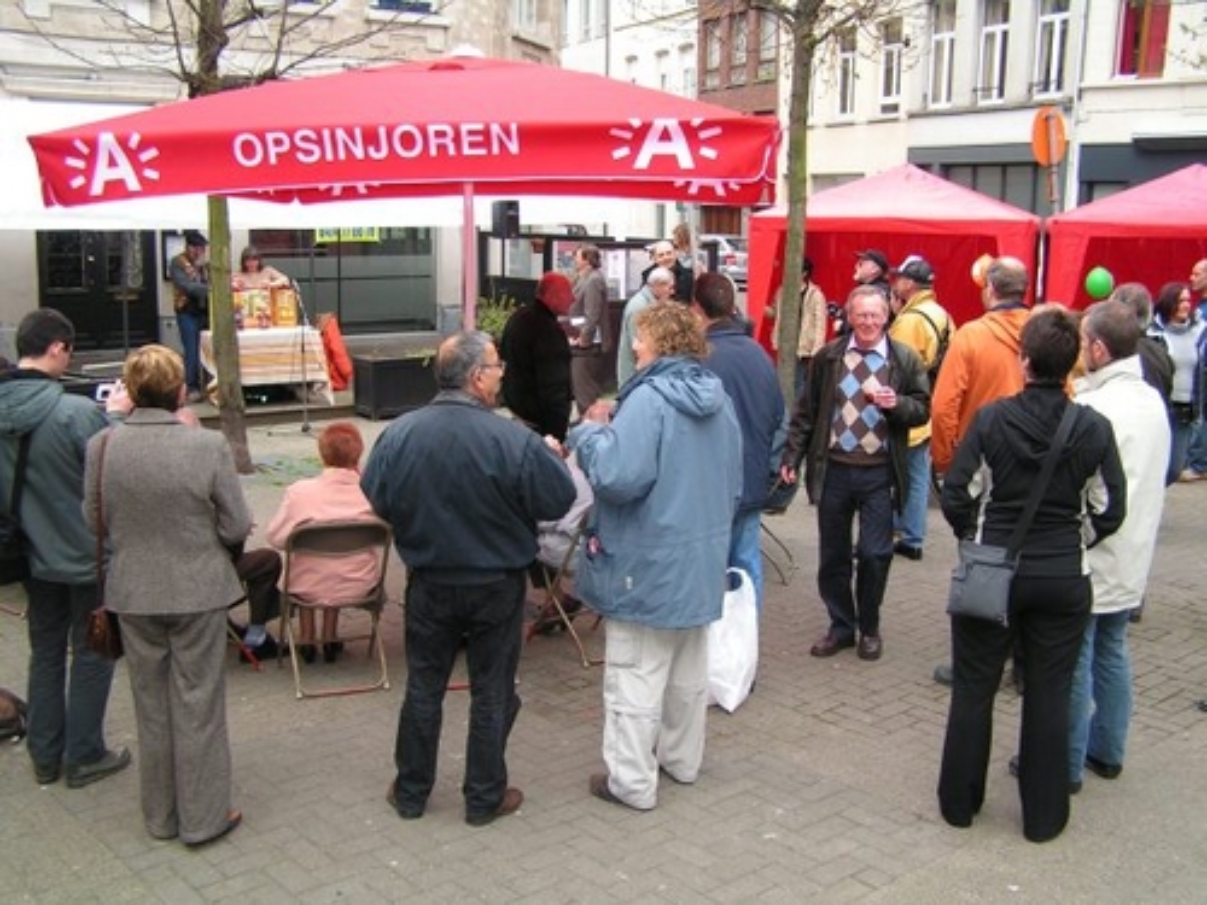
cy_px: 452
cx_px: 604
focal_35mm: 38
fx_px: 1325
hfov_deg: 49.0
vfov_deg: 37.7
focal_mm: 6.3
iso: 80
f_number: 2.8
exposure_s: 1/250
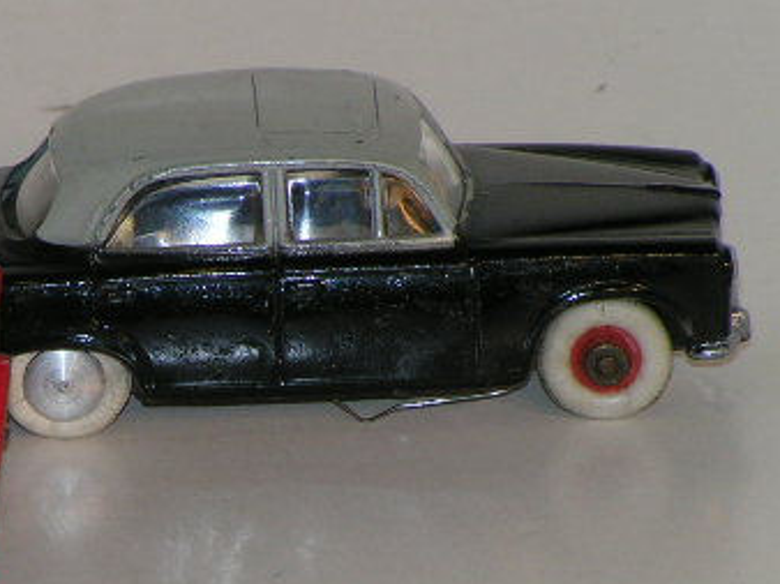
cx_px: 83
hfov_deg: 3.5
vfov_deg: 2.6
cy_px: 441
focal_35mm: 563
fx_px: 12677
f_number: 5.6
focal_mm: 45.4
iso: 100
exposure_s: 1/320
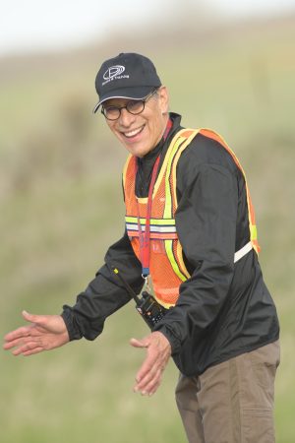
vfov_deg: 4.1
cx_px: 148
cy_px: 222
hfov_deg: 2.7
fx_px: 6145
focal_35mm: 500
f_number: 5
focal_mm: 500
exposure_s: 1/1000
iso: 800
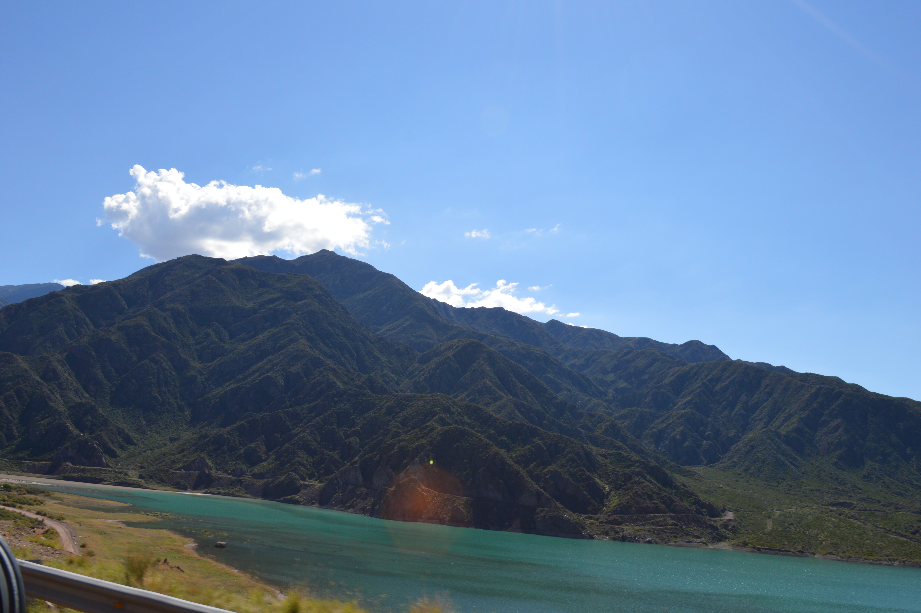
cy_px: 306
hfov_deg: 57.3
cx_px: 460
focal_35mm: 33
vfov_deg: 39.9
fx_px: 843
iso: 100
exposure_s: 1/200
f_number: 11
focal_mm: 22
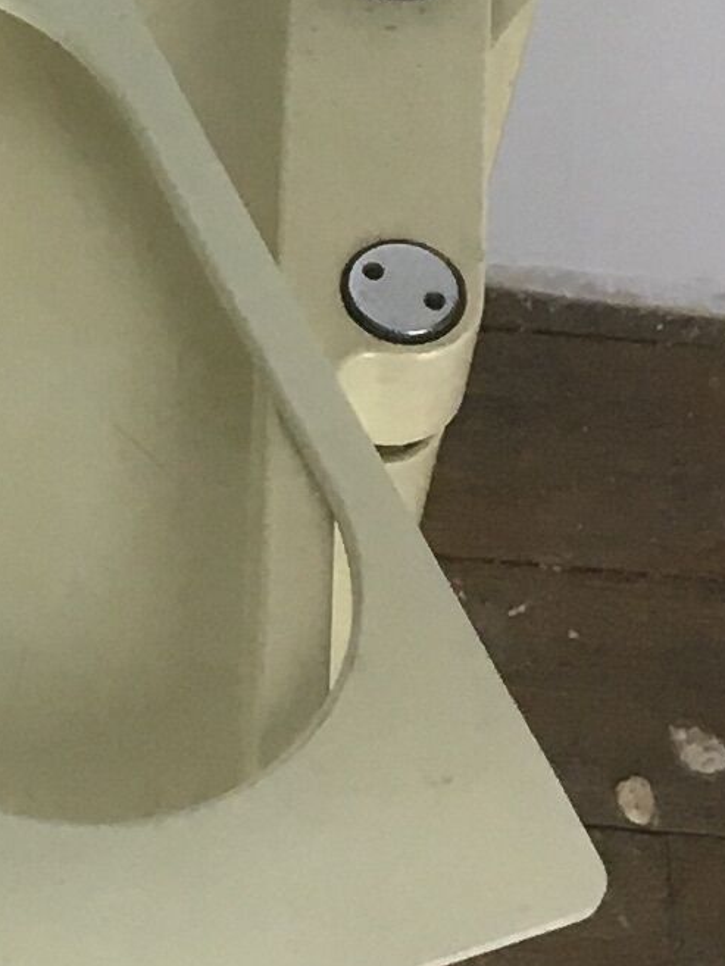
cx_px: -891
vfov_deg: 11.0
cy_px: -79
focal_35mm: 178
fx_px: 4969
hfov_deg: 7.8
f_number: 2.2
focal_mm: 4.15
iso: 40
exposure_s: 1/33
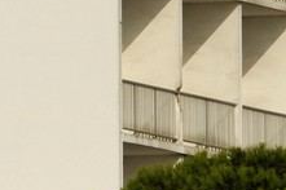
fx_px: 10328
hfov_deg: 1.6
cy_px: 26
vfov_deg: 1.1
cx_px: 867
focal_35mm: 1301
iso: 100
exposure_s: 1/160
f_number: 13
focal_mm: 120
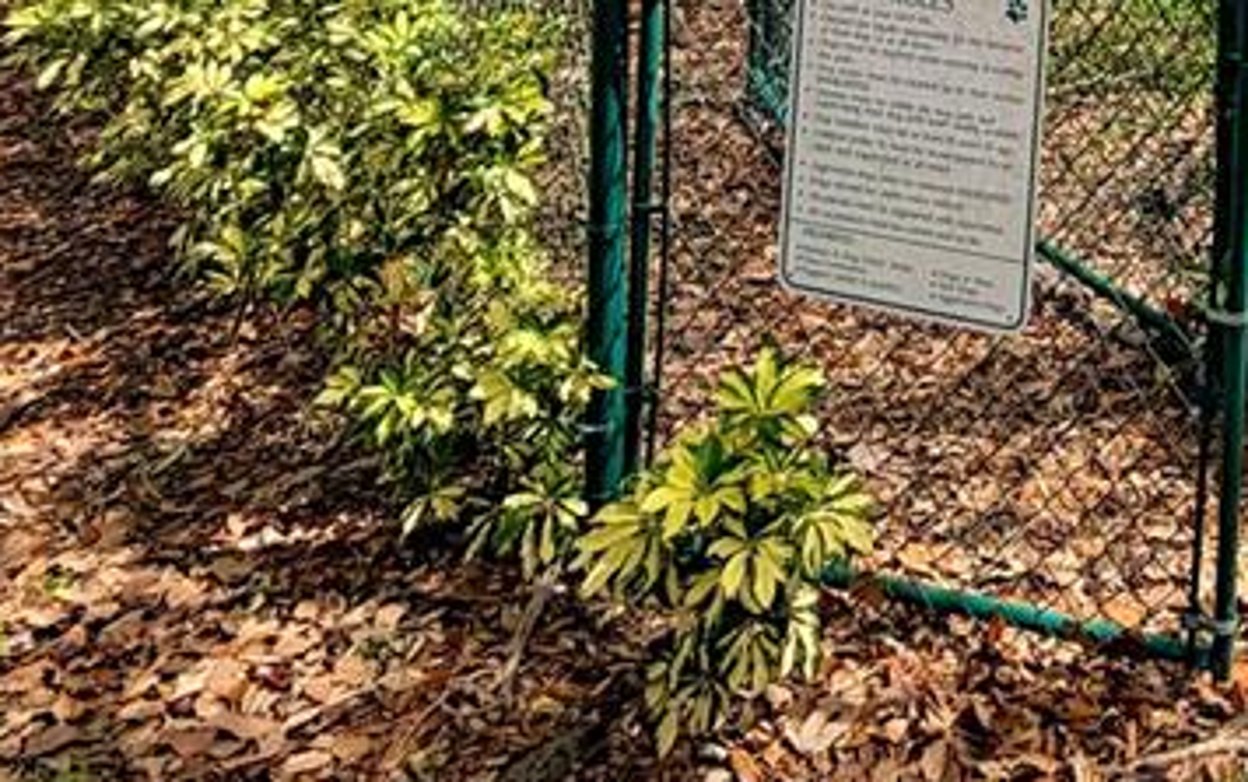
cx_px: 1399
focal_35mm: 50
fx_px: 1702
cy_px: -537
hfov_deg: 34.4
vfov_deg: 20.3
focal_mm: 2.22
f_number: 2.2
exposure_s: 1/770
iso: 25
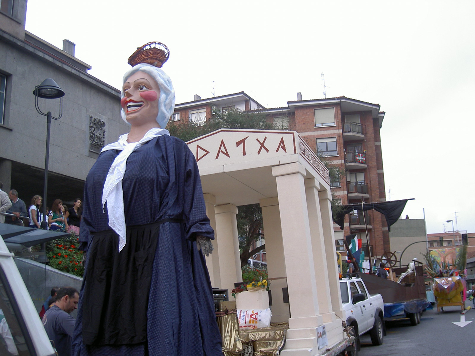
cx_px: 238
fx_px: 535
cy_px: 178
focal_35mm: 39
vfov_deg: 36.8
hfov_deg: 47.9
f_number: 2.8
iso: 100
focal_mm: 8
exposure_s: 1/84
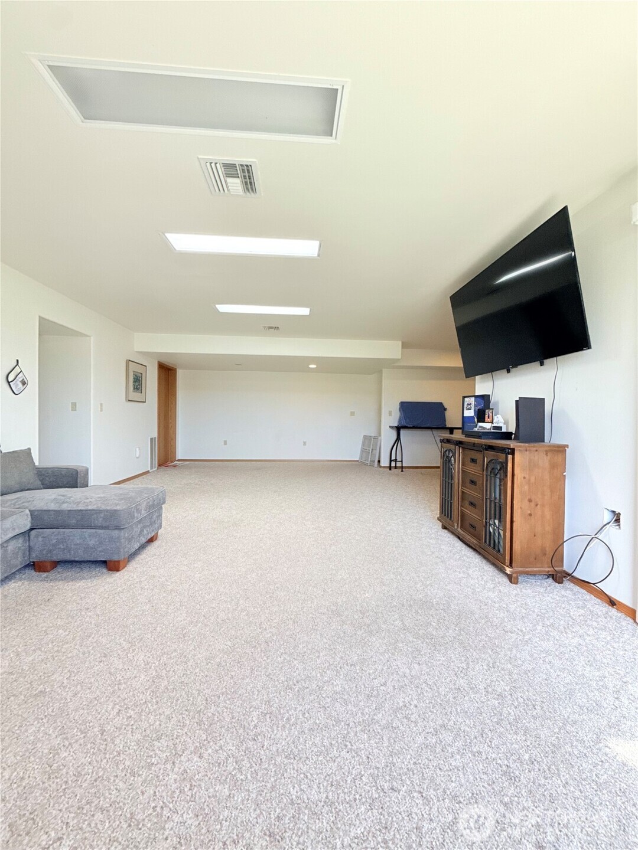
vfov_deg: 102.1
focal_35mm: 14
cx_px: 319
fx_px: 344
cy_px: 425
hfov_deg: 85.7
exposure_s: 1/120
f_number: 2.2
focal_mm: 2.22
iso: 320
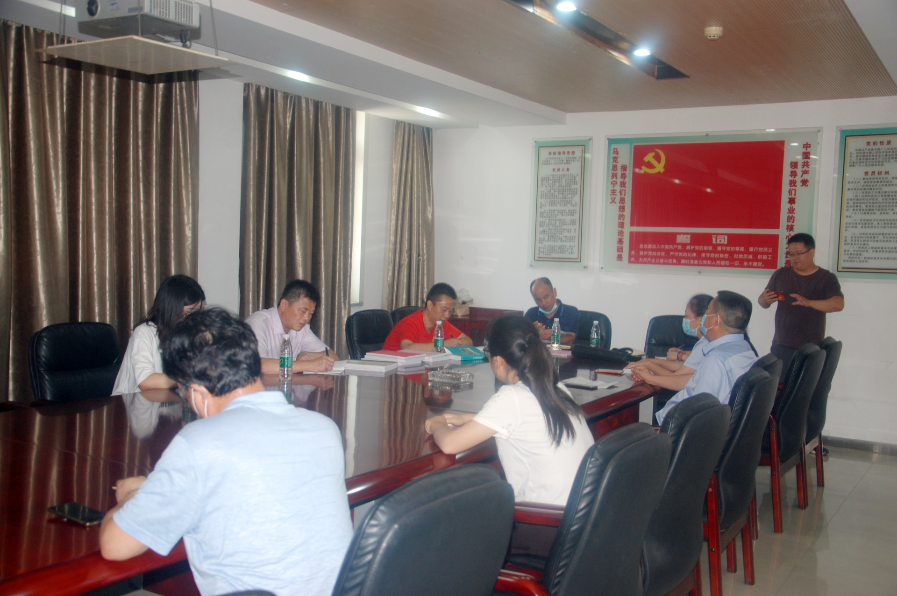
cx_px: 448
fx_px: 934
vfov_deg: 35.4
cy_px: 298
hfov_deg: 51.3
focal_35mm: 38
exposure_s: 1/60
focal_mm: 25
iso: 400
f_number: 4
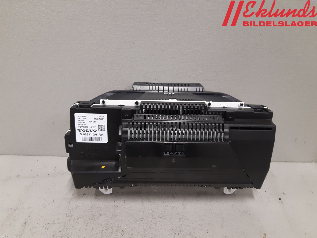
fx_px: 238
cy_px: 119
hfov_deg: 67.3
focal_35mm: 26
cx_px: 158
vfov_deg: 53.1
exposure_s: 1/50
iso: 200
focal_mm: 3.93
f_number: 1.7
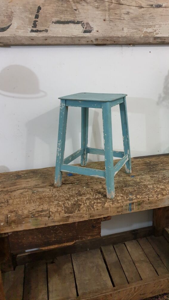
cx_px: 105
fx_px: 231
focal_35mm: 29
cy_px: 148
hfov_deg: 40.0
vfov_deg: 66.1
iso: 400
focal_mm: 4.3
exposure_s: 1/50
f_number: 1.5
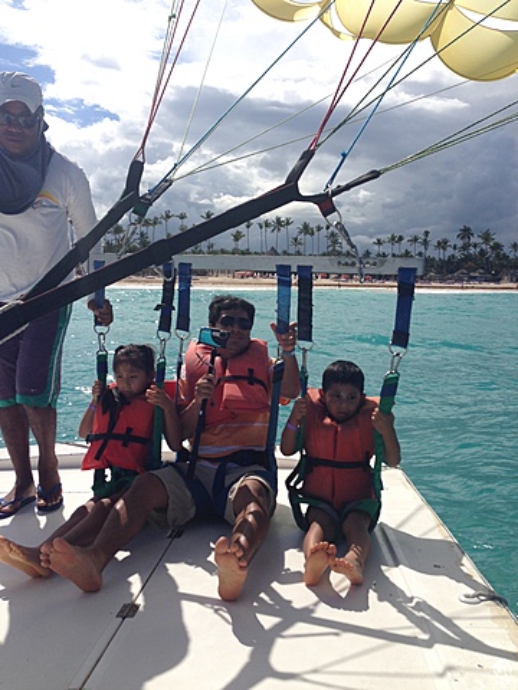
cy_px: 345
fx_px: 658
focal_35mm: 33
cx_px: 259
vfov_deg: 55.4
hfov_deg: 42.9
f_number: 2.4
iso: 50
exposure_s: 1/4525
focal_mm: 4.12
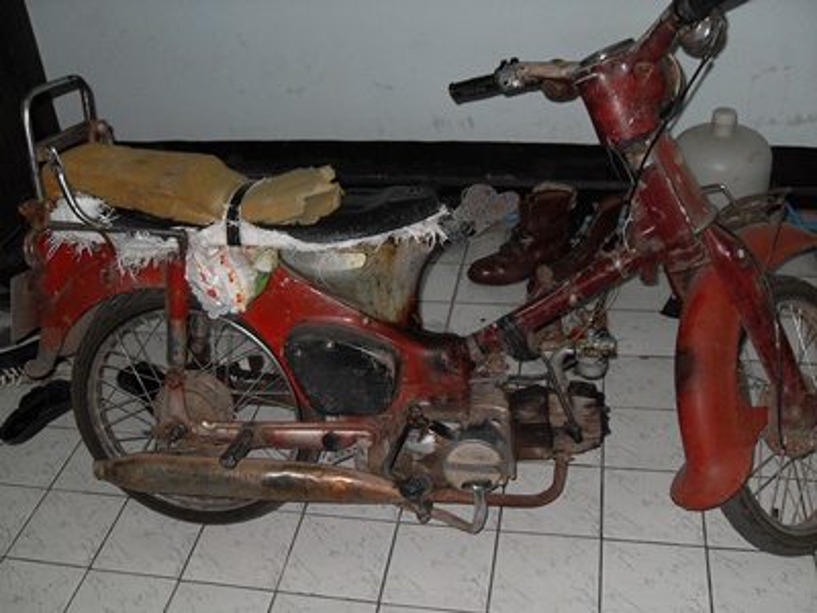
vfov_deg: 38.7
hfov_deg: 50.1
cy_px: 306
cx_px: 408
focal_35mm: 37
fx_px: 873
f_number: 2.8
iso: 100
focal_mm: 6.3
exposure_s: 1/45
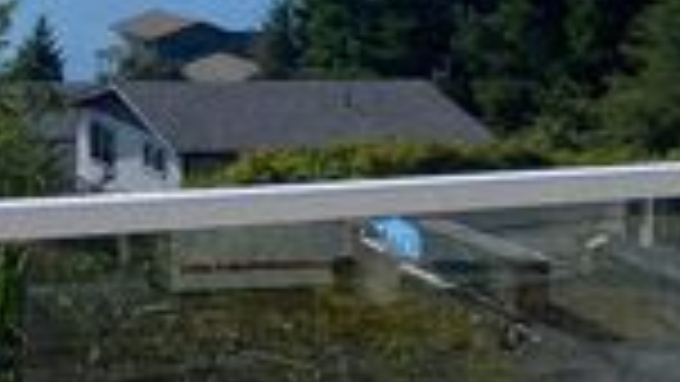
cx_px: -279
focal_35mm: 94
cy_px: -164
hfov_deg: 20.1
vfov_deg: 12.4
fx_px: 1695
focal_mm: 4.25
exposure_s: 1/8197
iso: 32
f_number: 1.8
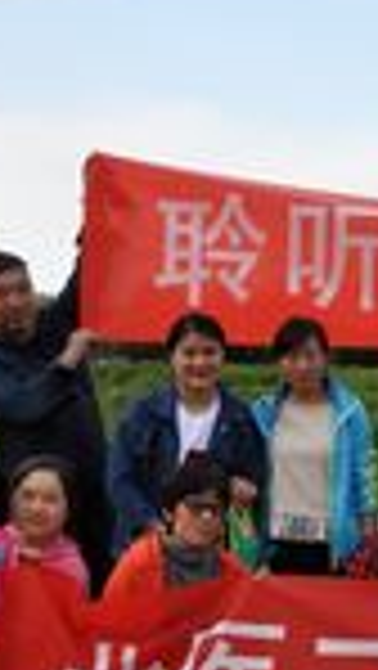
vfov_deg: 21.6
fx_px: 1761
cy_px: 355
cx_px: 680
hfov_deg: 11.4
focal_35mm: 99
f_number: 11
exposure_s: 1/125
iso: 400
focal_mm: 22
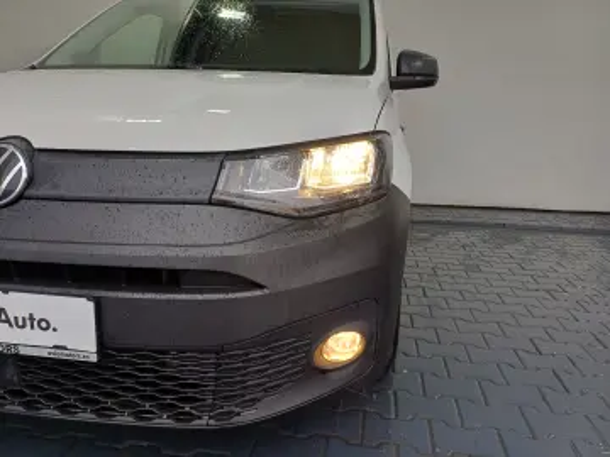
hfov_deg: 69.4
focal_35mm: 25
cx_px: 305
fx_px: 441
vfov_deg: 54.9
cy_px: 228
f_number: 1.8
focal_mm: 4.65
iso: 50
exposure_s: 1/120
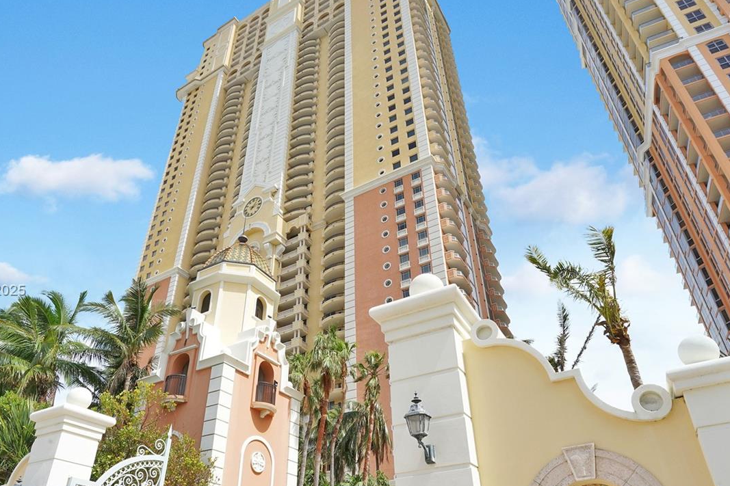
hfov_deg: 73.7
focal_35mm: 24
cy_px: 291
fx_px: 487
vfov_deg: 52.8
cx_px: 354
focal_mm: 16
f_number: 20
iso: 250
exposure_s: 1/100
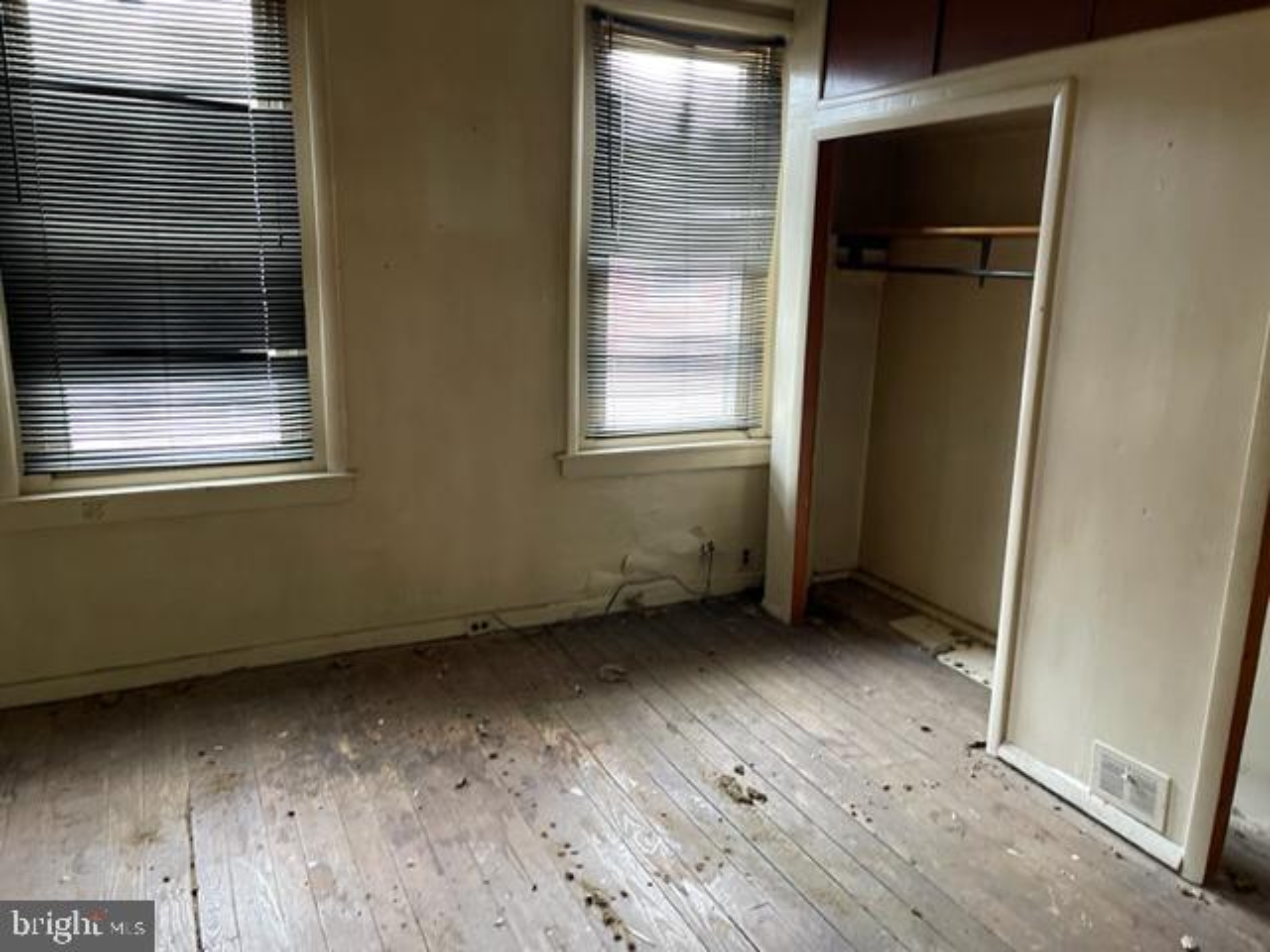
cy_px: 476
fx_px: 954
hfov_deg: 67.3
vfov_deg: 53.1
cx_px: 635
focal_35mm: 26
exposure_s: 1/40
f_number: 1.6
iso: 400
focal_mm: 5.1
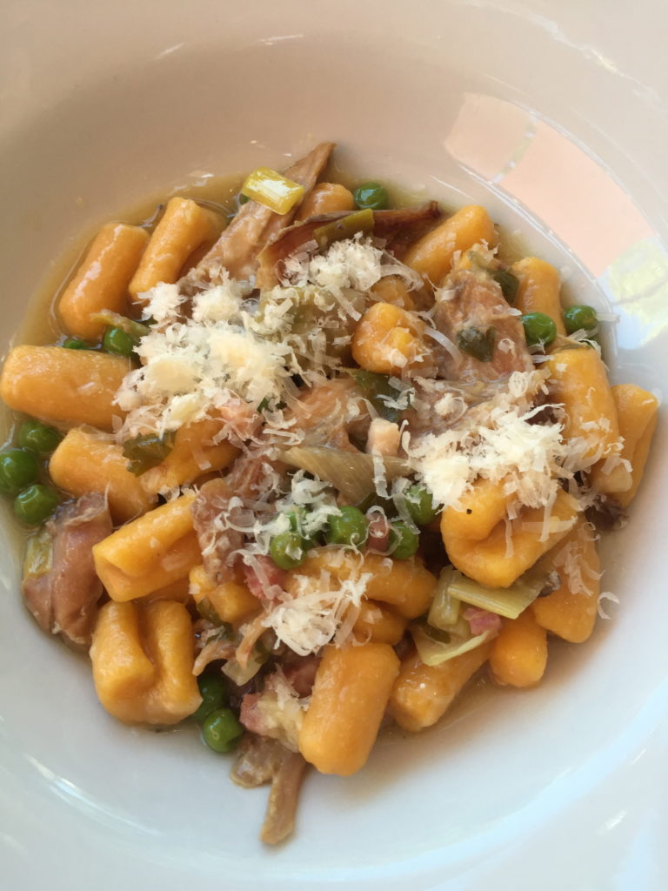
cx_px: 334
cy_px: 446
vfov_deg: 61.7
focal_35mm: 29
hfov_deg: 48.2
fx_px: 746
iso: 50
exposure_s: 1/120
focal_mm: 4.15
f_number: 2.2
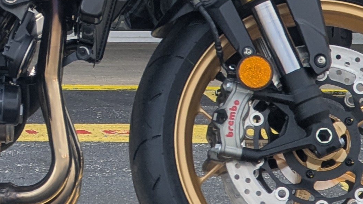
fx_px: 4340
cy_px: -99
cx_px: -171
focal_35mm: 451
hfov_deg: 4.8
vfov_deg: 2.7
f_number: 3.5
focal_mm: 19
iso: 30
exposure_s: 1/217
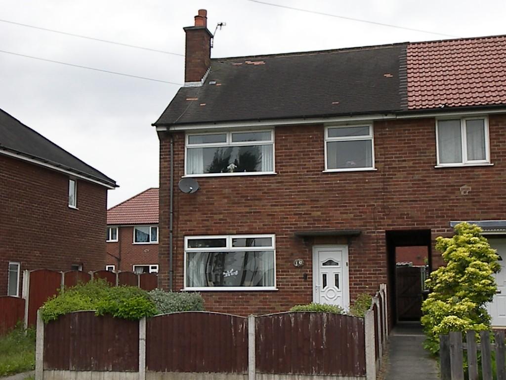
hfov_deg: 34.9
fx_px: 804
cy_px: 190
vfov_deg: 26.6
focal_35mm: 55
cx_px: 253
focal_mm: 11.5
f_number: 4
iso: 400
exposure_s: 1/2500
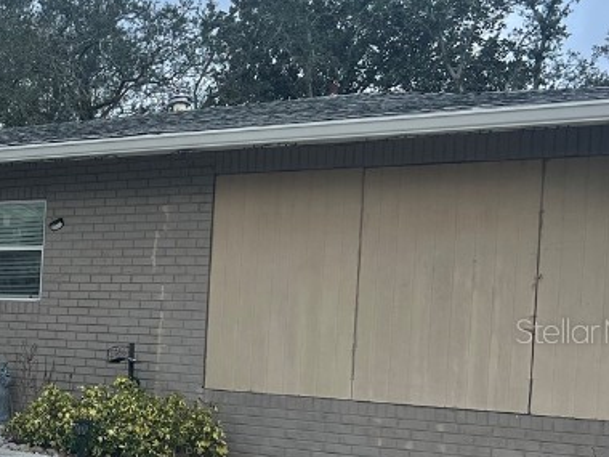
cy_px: 330
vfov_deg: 20.9
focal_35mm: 70
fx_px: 1232
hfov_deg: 24.7
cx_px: -154
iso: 50
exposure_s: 1/1669
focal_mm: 5.7
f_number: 1.5
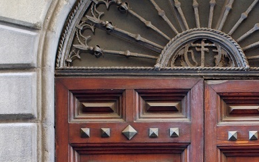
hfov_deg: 15.5
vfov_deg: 9.6
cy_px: 213
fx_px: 948
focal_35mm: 134
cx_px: 203
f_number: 2.4
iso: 250
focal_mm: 35
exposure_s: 1/15
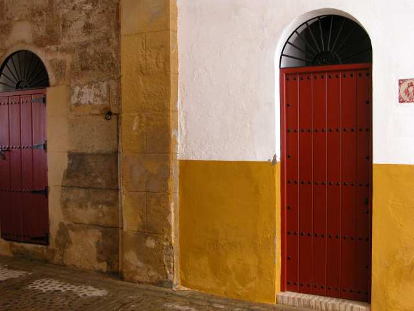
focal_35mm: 46
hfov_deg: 41.2
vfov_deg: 31.5
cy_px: 156
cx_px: 207
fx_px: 550
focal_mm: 11.6
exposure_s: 1/30
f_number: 3.7
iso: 200
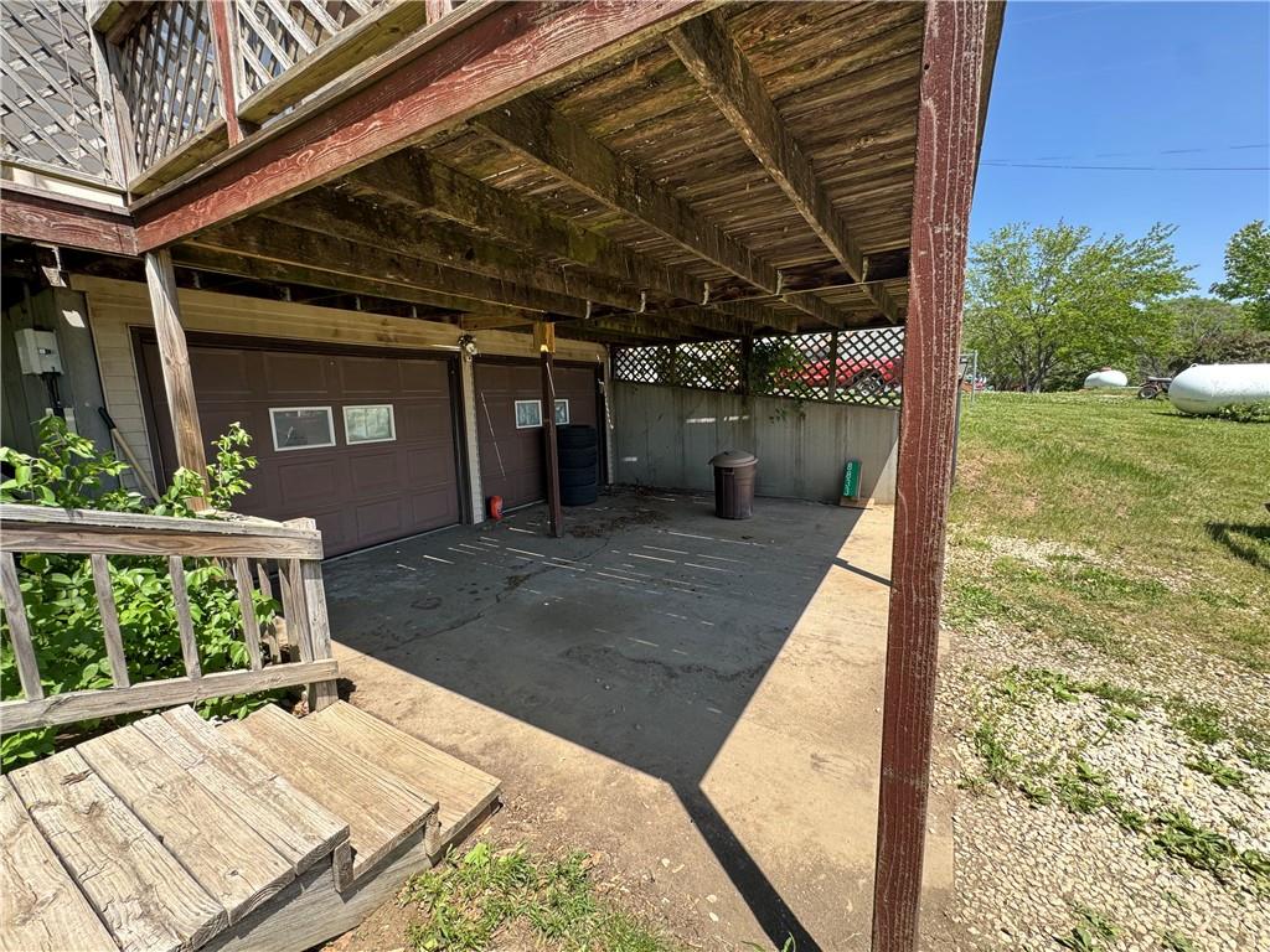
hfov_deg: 102.1
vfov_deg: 85.7
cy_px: 476
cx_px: 635
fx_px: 514
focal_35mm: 14
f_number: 2.2
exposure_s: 1/213
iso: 40
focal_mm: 2.22
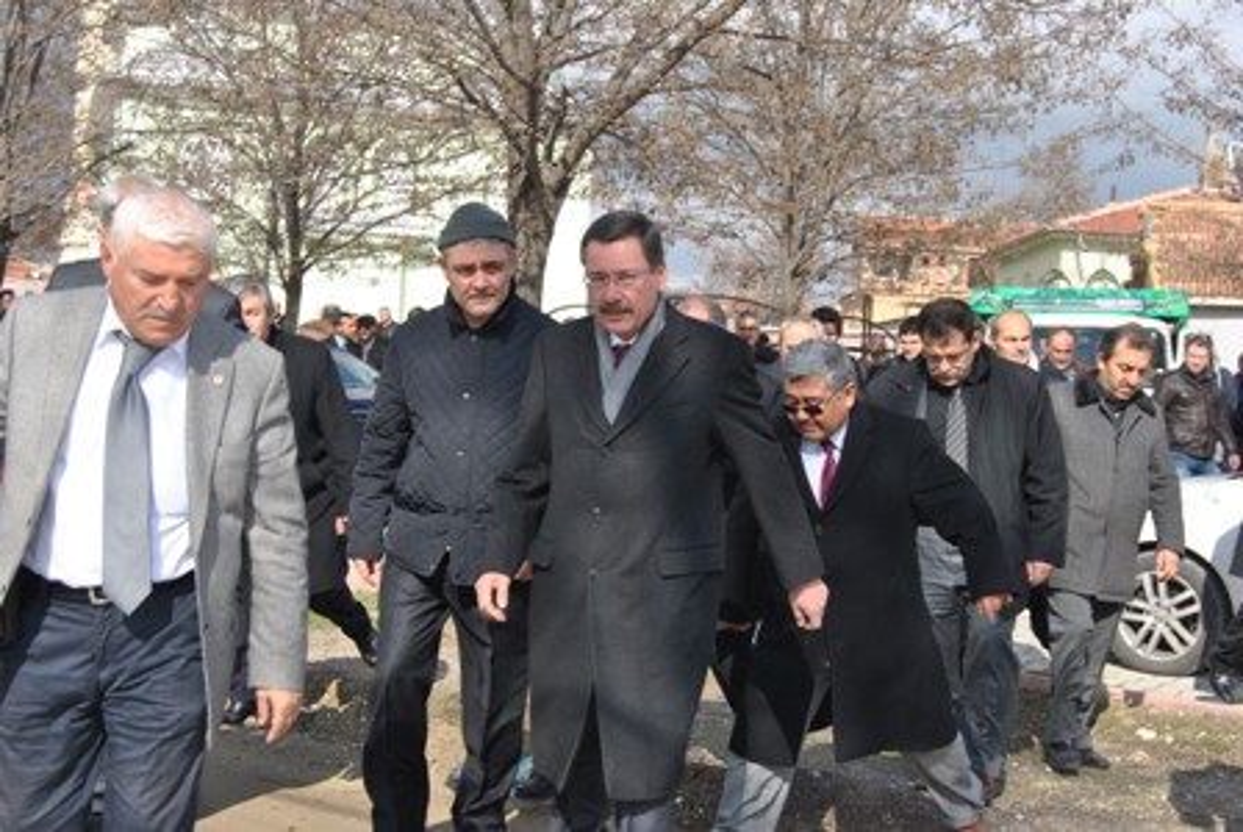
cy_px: 416
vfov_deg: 25.8
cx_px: 622
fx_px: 1815
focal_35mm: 52
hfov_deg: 37.8
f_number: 8
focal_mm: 35
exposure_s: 1/200
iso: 100
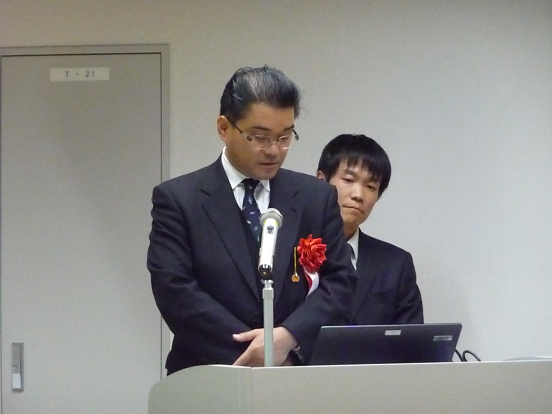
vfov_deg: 6.5
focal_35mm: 228
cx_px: 276
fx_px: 3636
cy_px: 207
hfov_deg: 8.7
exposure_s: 1/40
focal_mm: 39.2
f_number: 4.9
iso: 3200
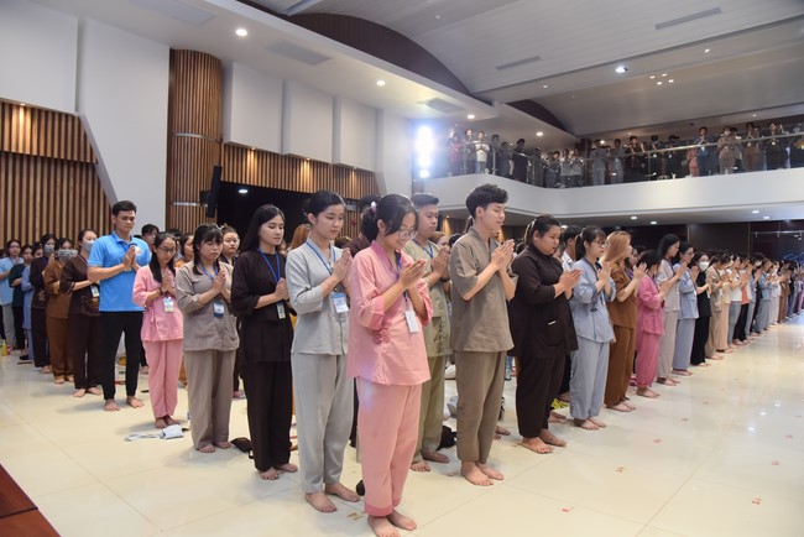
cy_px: 268
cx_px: 402
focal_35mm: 24
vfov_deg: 53.2
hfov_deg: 73.7
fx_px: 536
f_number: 5
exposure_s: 1/160
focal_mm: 24
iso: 1600
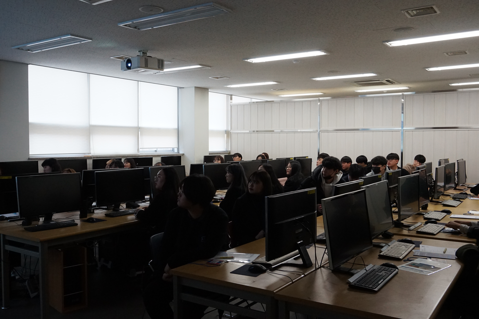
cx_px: 240
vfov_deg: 39.9
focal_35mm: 33
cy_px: 160
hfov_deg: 57.2
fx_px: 439
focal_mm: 22
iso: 1600
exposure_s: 1/60
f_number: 8
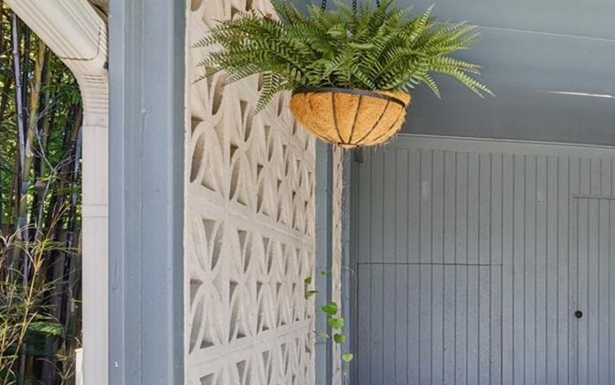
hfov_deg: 35.4
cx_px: 716
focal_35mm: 46
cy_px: 297
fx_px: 771
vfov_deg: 27.6
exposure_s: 1/30
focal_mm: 19
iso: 160
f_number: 10
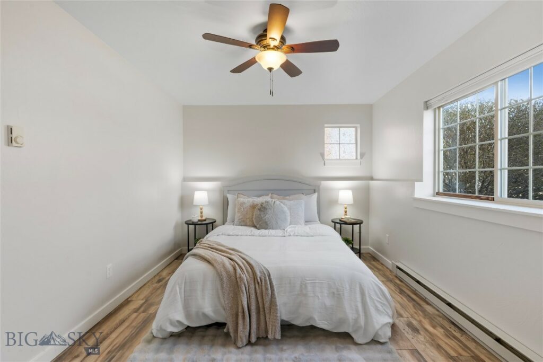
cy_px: 181
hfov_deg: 96.7
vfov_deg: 73.8
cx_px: 272
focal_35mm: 16
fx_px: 241
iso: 250
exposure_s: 1/13
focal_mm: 16
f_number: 9
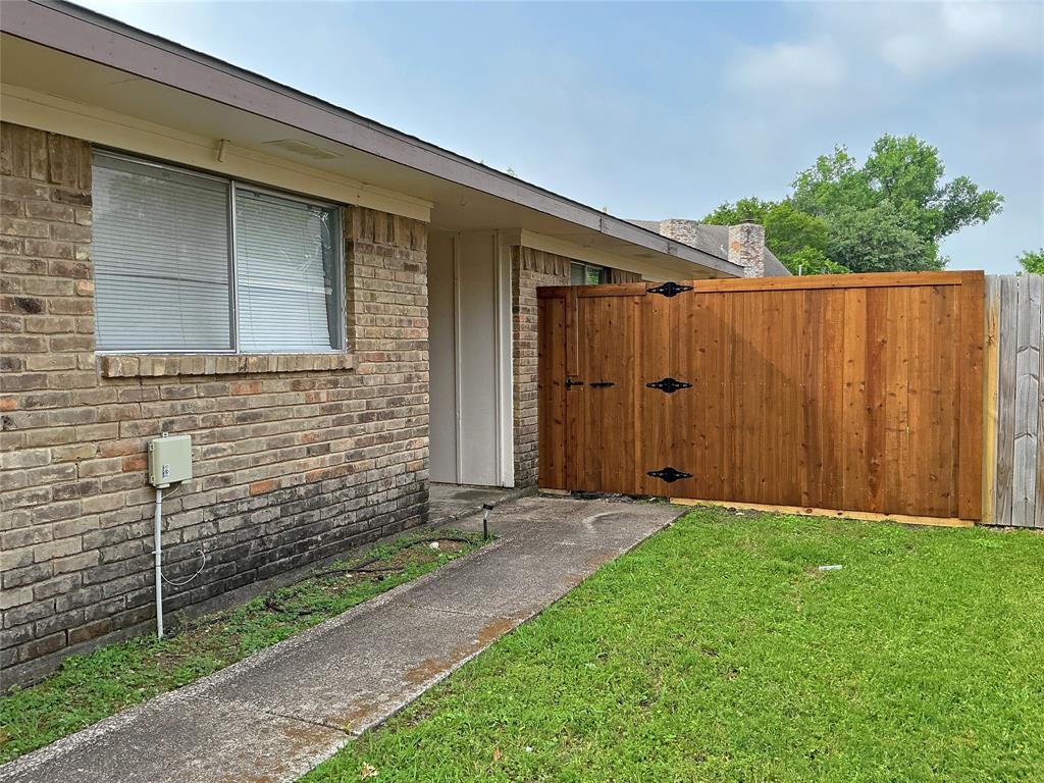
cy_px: 392
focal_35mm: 29
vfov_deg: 48.2
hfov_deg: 61.7
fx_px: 875
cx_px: 522
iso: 25
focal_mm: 3
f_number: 1.8
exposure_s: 1/428
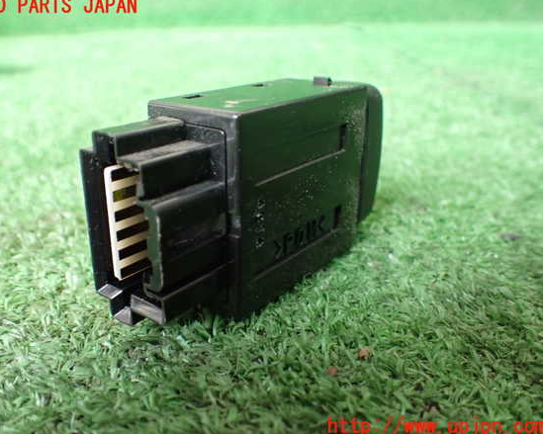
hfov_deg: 55.6
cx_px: 254
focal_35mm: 32
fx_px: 514
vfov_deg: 45.8
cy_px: 217
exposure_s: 1/50
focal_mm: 5.4
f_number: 2.3
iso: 800
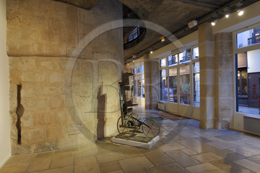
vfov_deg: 59.3
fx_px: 151
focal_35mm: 21
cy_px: 86
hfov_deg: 81.3
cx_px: 130
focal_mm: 14
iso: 100
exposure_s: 1
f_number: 7.1
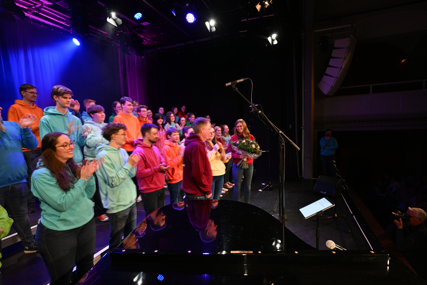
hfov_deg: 91.4
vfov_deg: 68.6
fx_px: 208
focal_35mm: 18
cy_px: 150
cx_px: 221
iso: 1600
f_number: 3.2
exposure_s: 1/200
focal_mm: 15.5
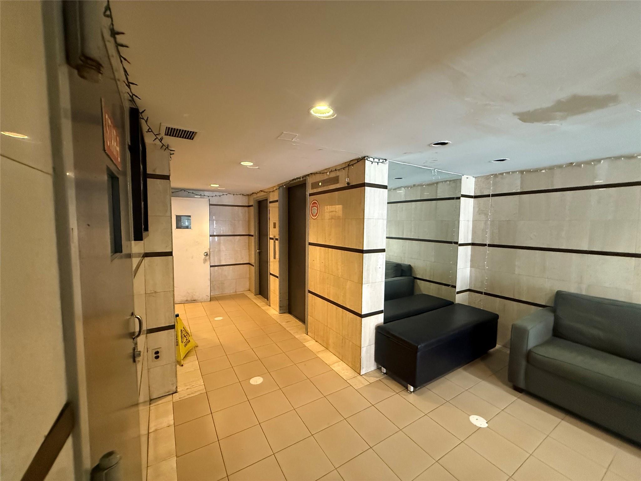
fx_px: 259
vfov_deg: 85.7
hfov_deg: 102.1
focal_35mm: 14
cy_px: 240
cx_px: 320
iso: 800
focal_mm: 2.22
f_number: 2.2
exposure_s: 1/60
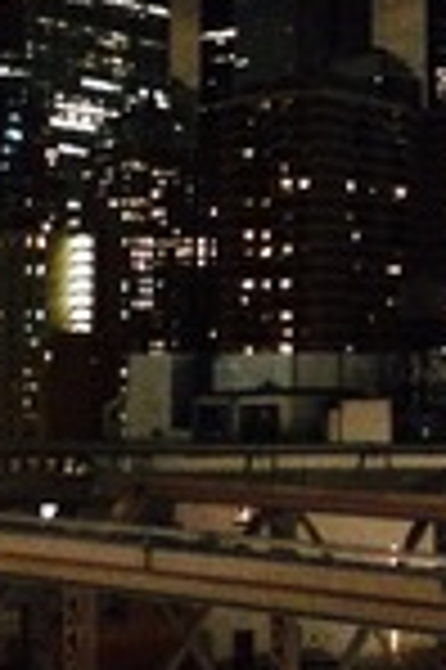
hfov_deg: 14.6
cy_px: 236
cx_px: 320
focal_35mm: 93
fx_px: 1732
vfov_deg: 21.9
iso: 1600
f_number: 2.2
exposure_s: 1/15
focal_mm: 4.15
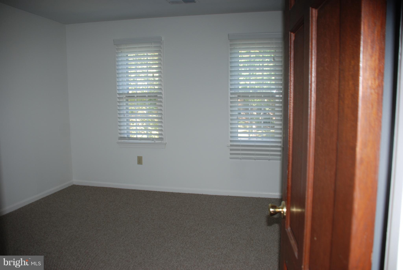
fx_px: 336
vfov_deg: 43.7
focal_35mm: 30
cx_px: 202
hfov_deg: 61.9
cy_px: 135
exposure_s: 1/60
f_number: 3.8
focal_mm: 20
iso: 200
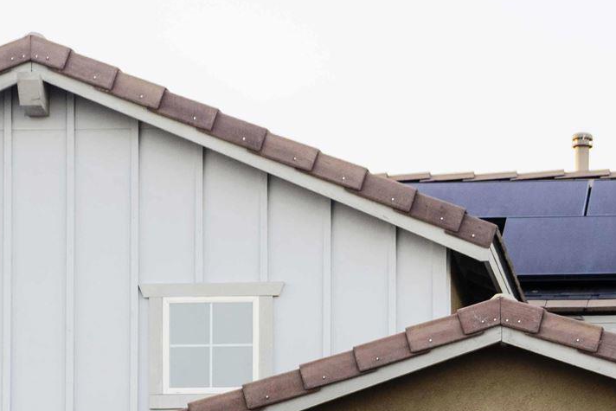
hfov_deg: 9.9
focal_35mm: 207
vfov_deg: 6.5
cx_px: 502
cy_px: 722
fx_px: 3542
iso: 100
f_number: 2.8
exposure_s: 1/400
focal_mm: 48
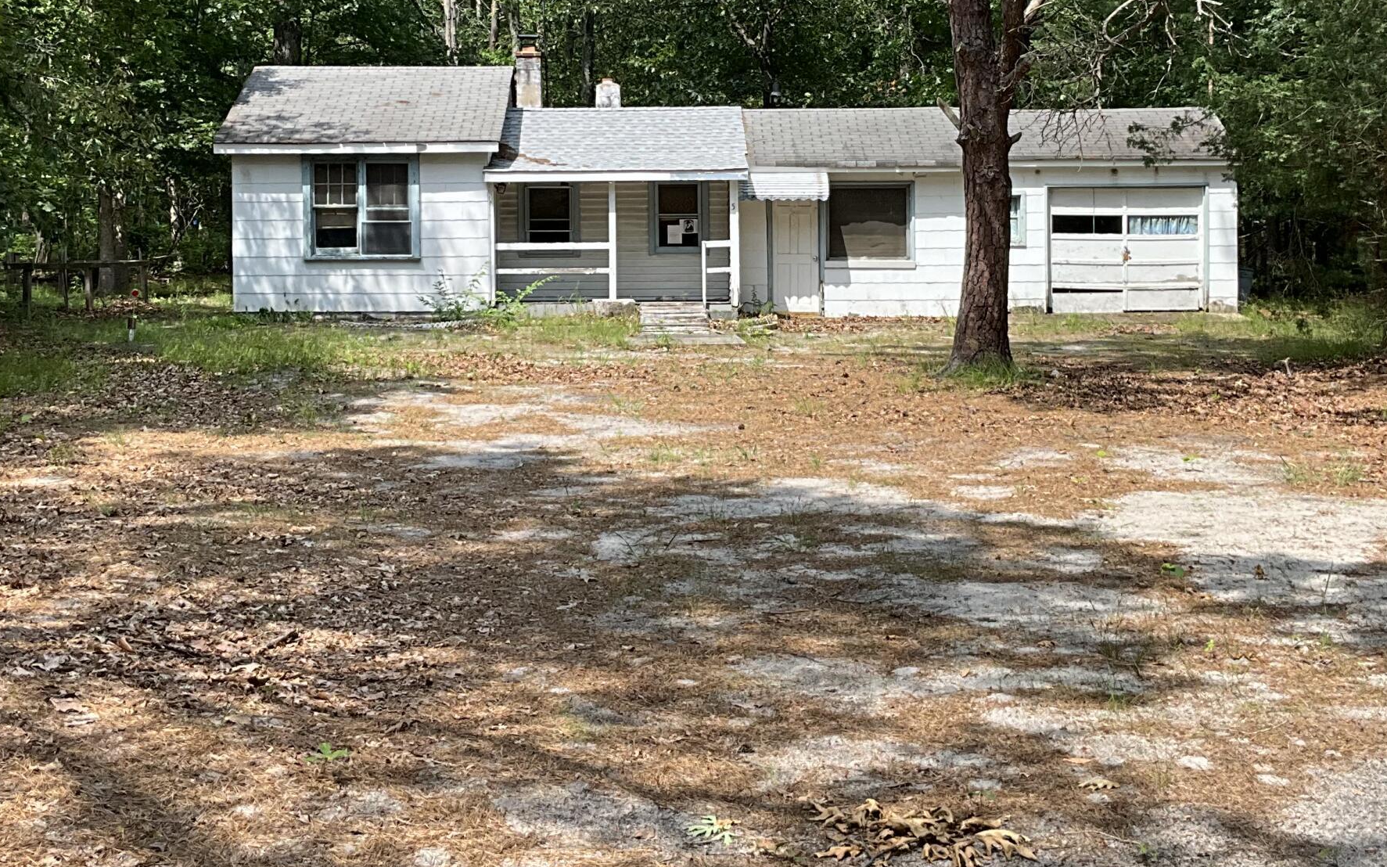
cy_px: 251
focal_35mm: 52
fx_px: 1966
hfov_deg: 38.9
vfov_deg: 24.7
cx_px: 717
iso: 25
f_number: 1.8
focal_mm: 3
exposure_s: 1/700
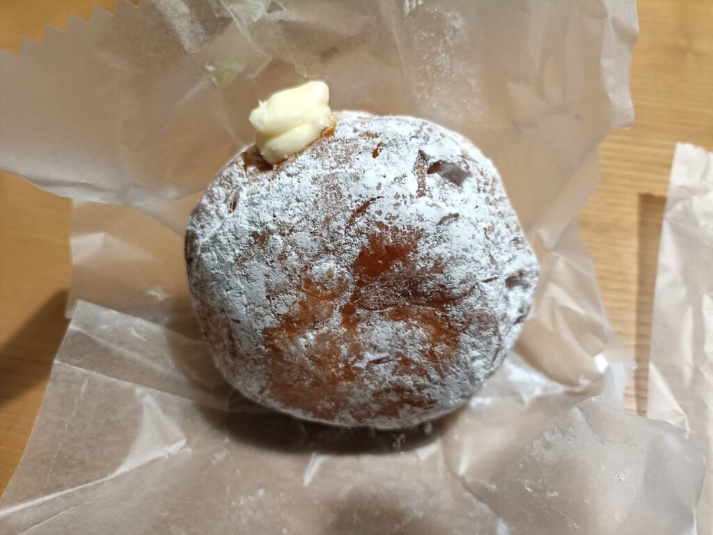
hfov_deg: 69.4
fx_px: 515
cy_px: 268
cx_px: 356
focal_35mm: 25
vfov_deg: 54.9
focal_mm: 4.7
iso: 1250
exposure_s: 1/30
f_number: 1.7
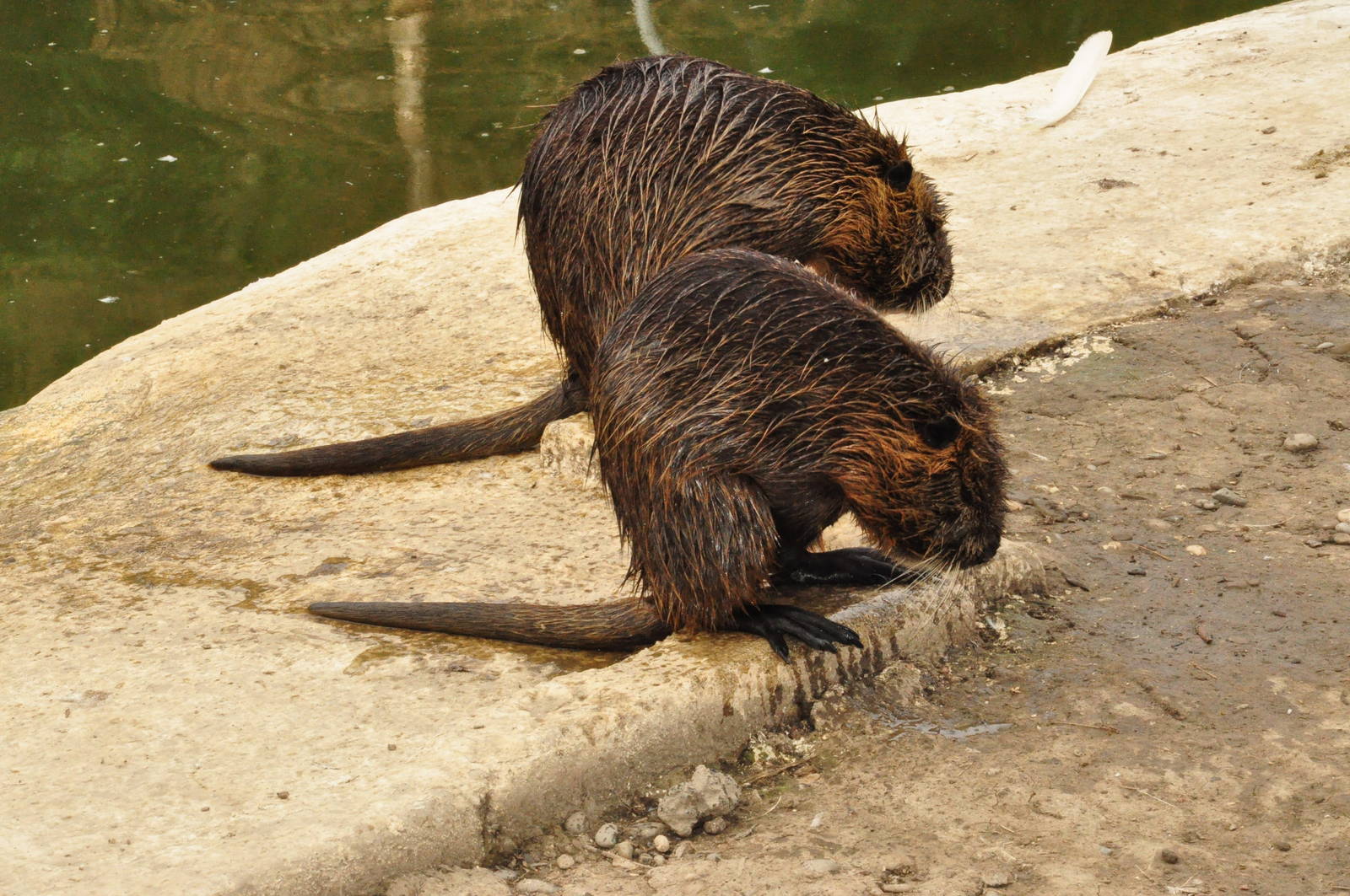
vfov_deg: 8.7
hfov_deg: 13.1
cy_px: 448
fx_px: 5900
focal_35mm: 158
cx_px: 675
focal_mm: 105
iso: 2500
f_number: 25
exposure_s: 1/200
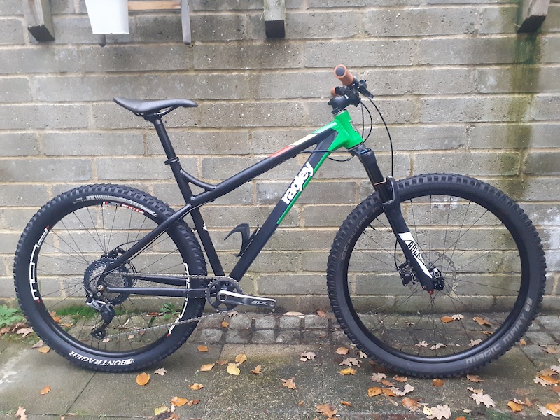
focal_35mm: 27
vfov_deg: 51.4
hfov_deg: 65.3
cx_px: 280
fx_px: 437
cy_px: 210
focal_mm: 3.6
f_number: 1.9
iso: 250
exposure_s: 1/50
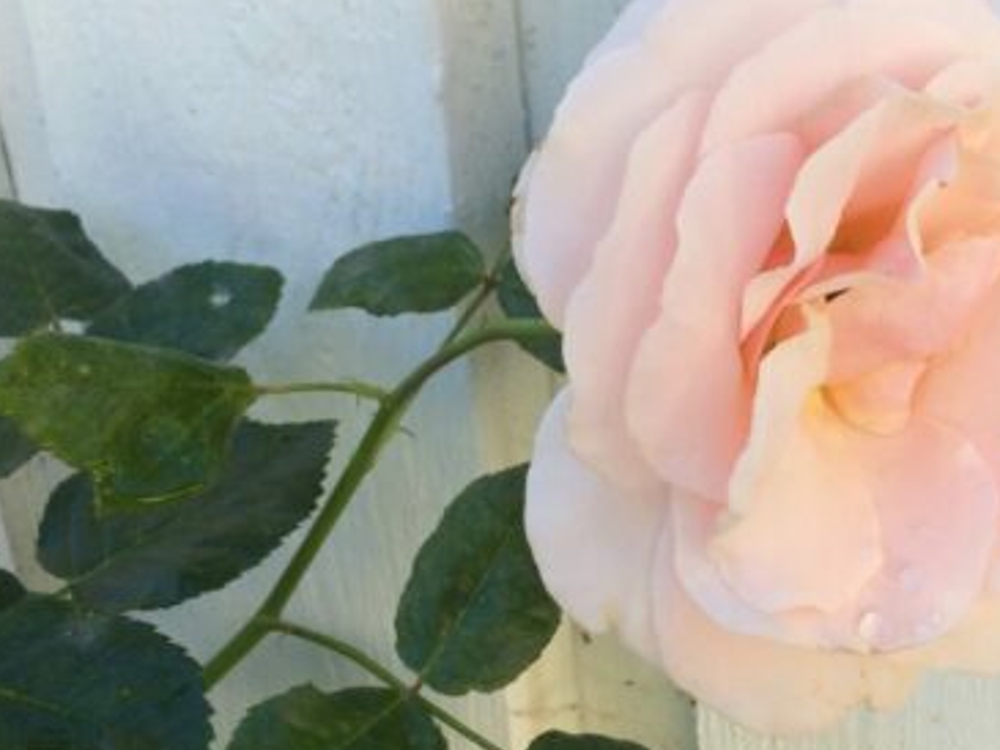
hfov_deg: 31.0
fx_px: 1763
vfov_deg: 24.0
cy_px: 372
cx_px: 773
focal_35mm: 61
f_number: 2.2
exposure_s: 1/297
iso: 32
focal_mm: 4.15
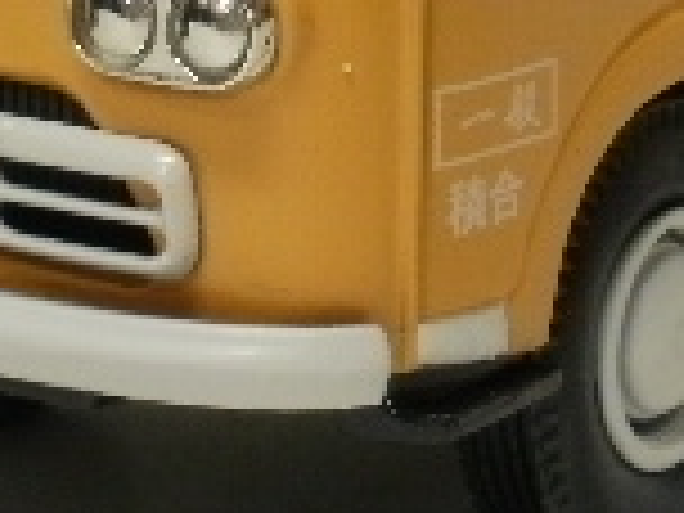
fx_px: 3656
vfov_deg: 8.0
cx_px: 288
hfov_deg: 10.7
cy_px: -72
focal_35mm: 185
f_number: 4
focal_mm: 7.7
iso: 125
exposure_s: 1/10
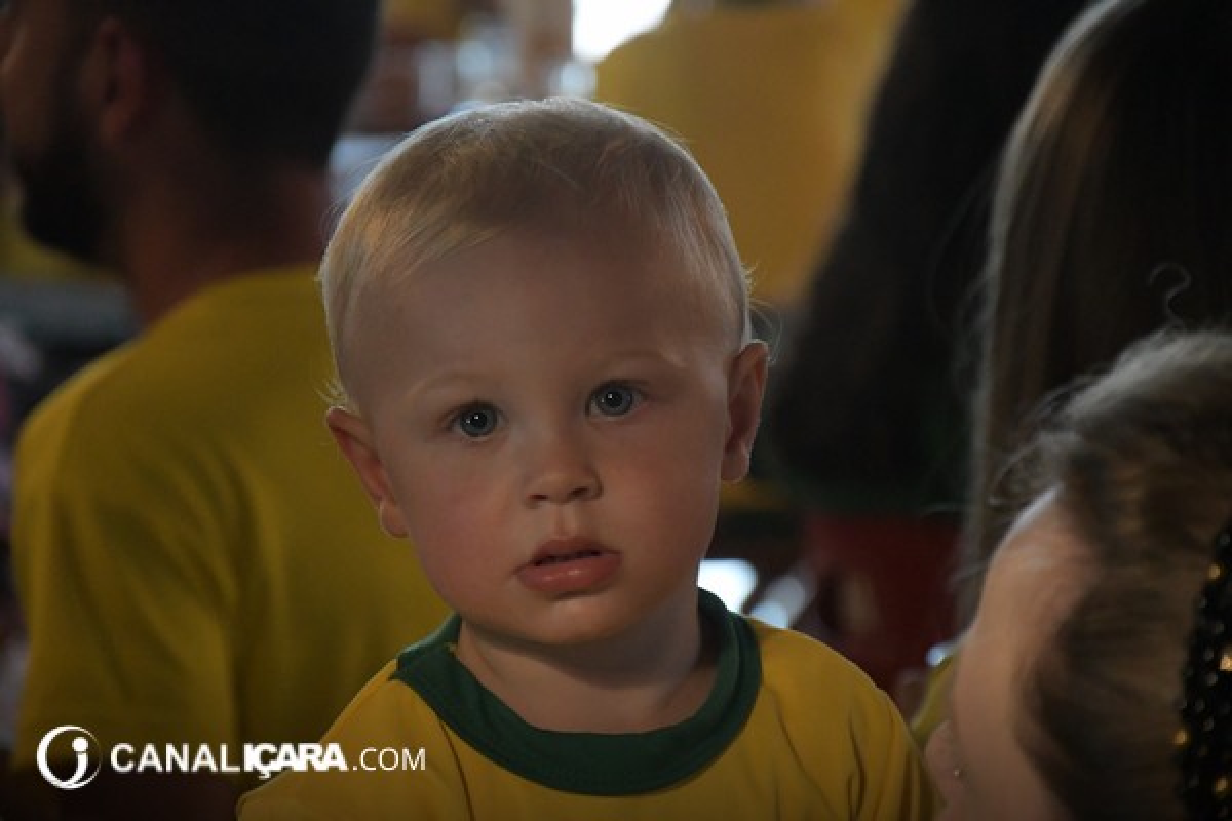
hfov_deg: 13.1
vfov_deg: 8.7
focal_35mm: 157
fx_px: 5372
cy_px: 410
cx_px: 616
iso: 8000
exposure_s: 1/125
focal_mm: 105
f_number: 5.6
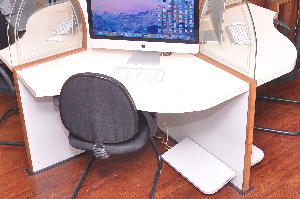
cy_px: 22
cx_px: 174
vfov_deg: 26.1
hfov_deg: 39.5
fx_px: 416
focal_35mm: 50
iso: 640
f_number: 3.5
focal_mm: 18
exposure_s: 1/80
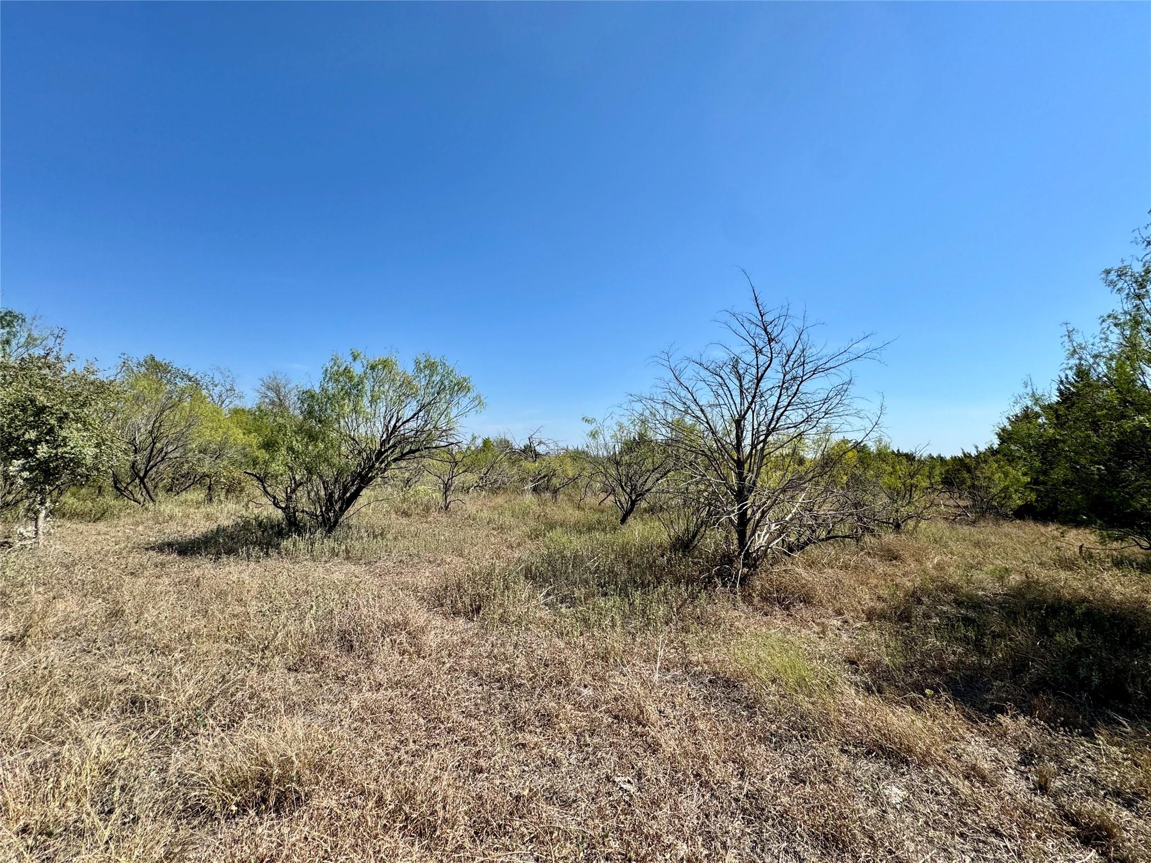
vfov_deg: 85.7
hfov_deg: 102.1
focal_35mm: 14
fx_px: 466
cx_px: 576
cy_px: 432
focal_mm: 2.22
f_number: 2.2
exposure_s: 1/2342
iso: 40
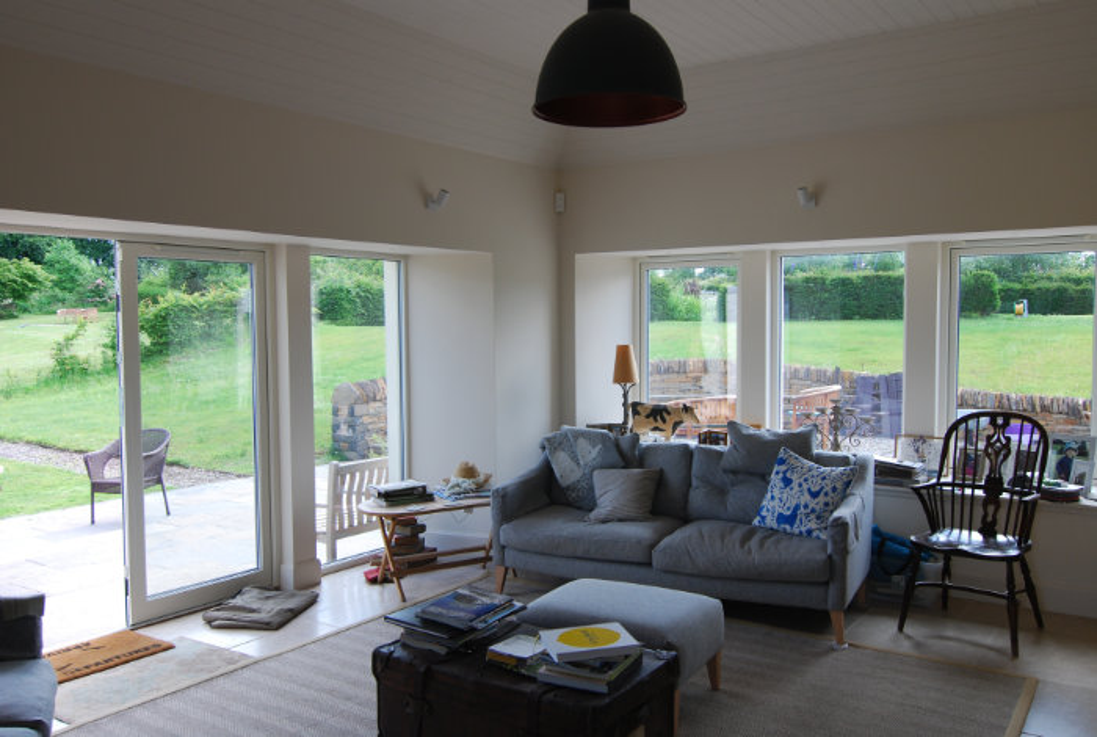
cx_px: 548
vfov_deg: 43.8
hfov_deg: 61.8
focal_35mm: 30
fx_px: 916
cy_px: 368
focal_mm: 20
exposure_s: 1/60
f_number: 7.1
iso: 200
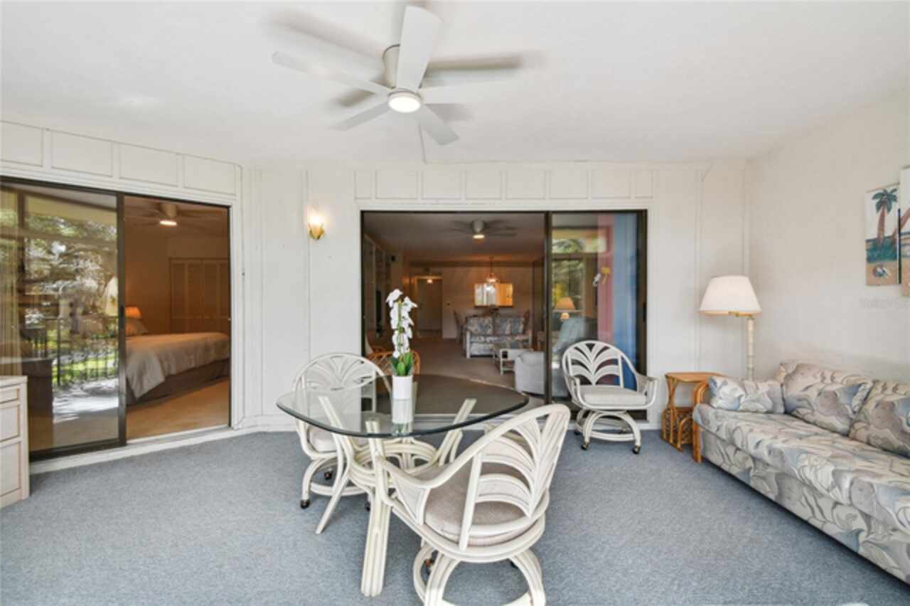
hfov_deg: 100.4
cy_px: 303
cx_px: 455
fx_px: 379
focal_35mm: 15
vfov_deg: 77.3
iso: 100
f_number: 7.1
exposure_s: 1/100
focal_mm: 10
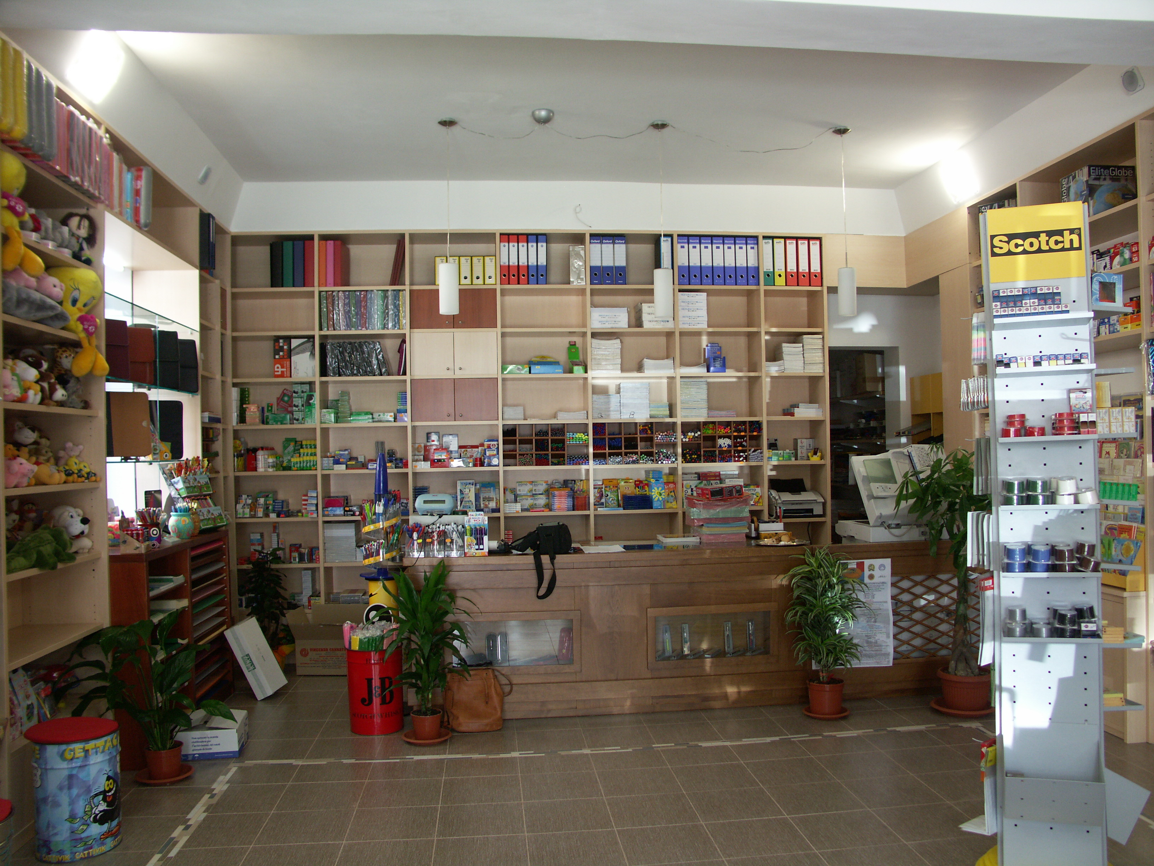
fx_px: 933
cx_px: 577
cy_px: 433
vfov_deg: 49.7
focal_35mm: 28
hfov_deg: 63.4
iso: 100
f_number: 2.8
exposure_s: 1/25
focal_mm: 7.2
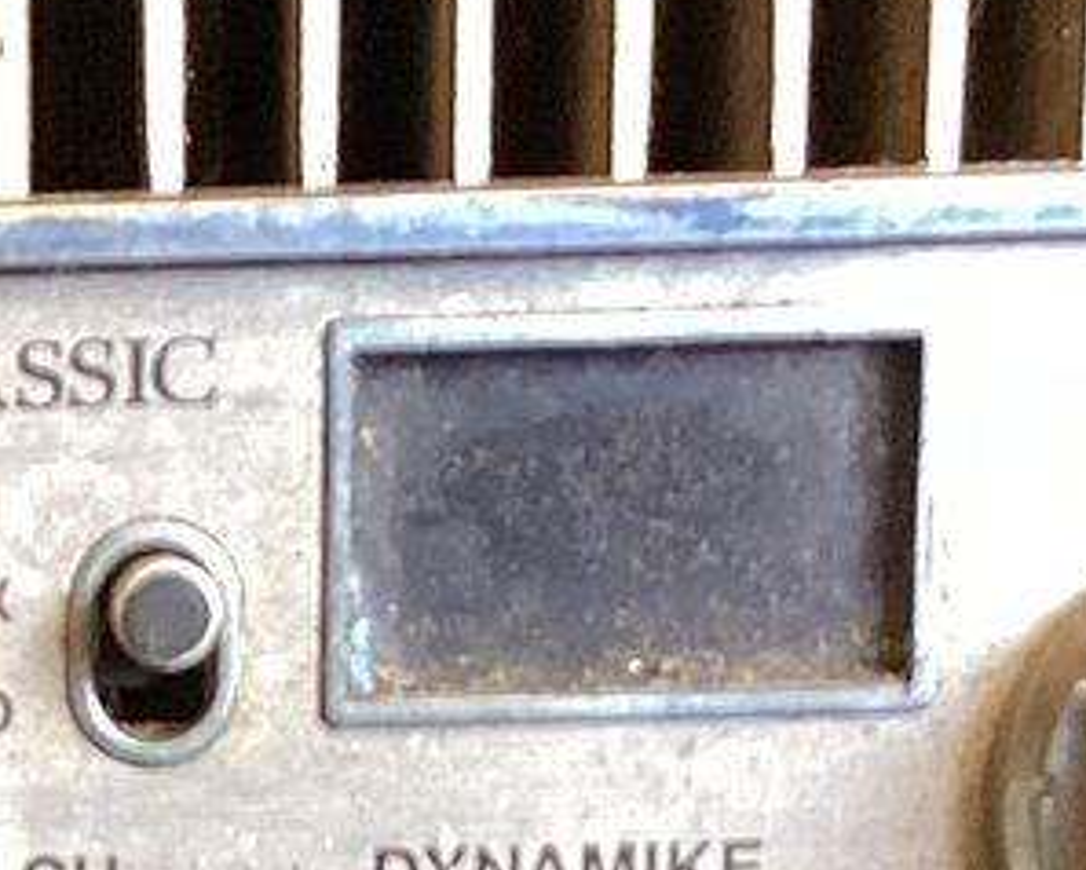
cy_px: 1493
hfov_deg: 12.2
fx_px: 4953
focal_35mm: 154
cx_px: -280
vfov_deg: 9.6
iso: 200
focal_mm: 3.3
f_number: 2.4
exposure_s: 1/50
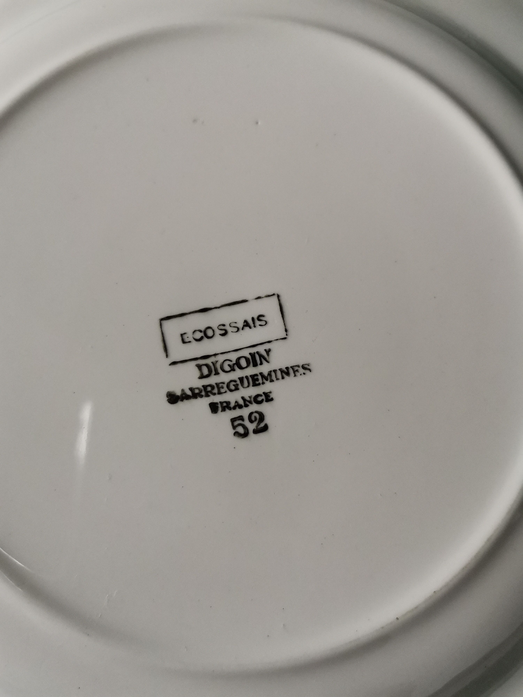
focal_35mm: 26
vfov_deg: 67.3
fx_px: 524
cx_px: 262
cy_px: 348
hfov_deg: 53.1
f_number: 1.8
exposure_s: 1/100
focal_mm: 4.75
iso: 400
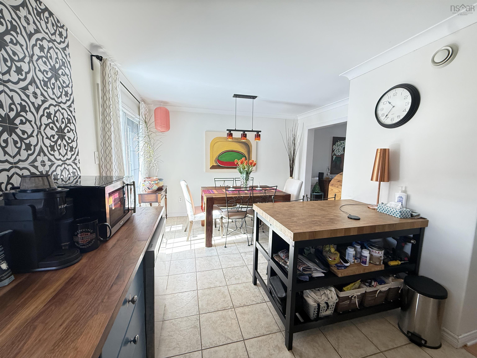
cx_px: 238
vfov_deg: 85.7
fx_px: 193
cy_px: 179
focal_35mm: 14
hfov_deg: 102.1
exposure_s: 1/120
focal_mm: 2.22
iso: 250
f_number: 2.2
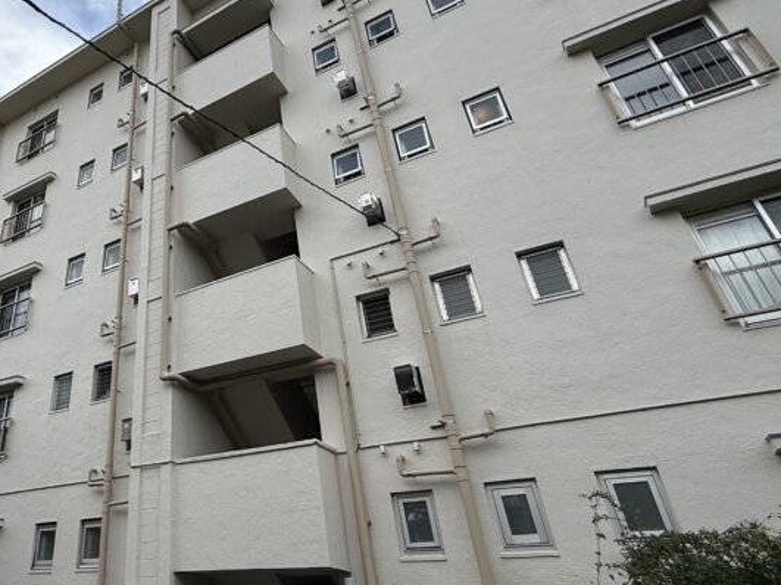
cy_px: 231
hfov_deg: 60.4
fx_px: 609
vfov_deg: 51.0
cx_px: 162
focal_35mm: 27
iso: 64
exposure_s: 1/2410
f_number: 2.2
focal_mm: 2.22
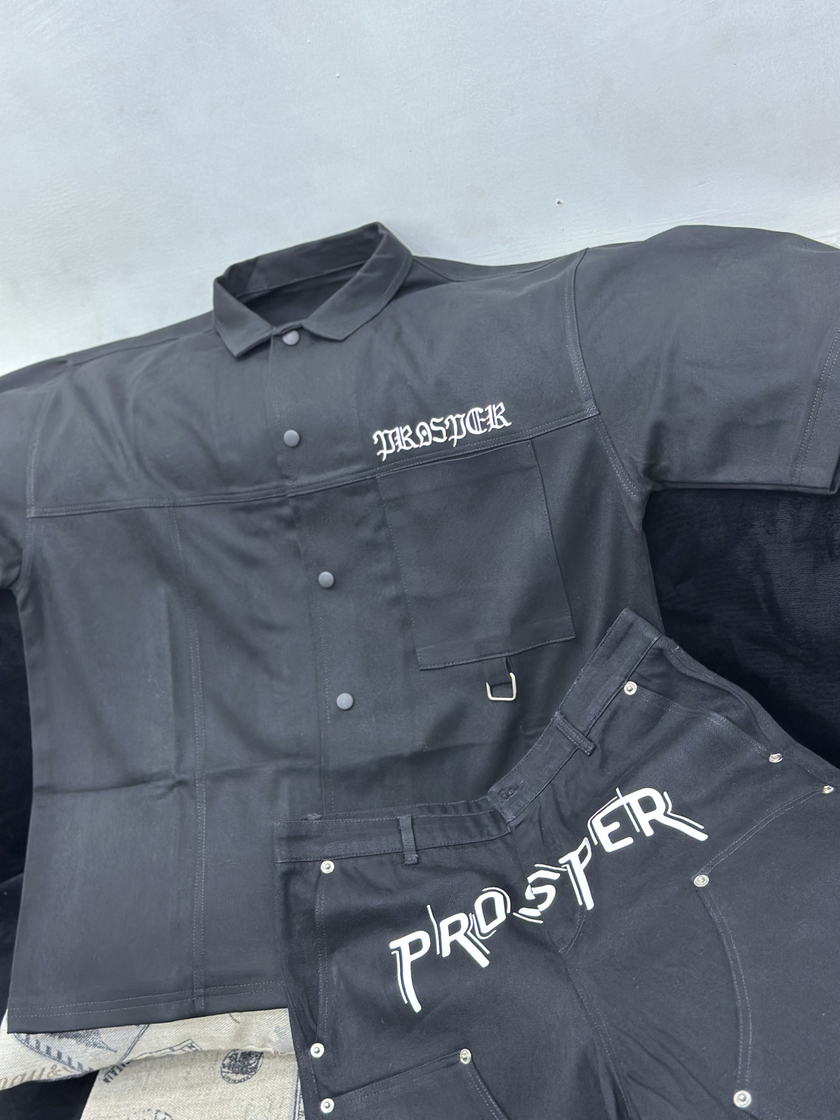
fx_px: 1553
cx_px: 420
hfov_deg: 30.3
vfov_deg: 39.7
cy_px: 560
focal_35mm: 48
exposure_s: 1/33
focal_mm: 6.86
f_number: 1.78
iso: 320
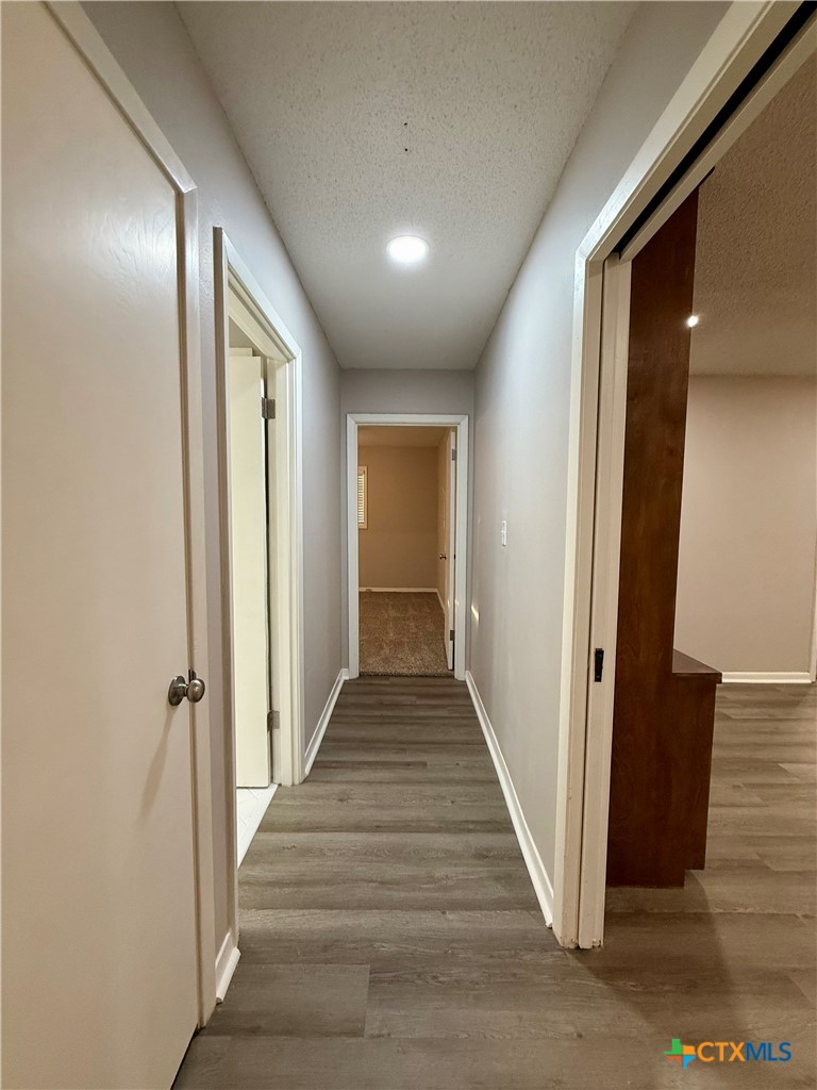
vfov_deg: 102.1
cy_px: 545
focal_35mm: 14
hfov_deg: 85.7
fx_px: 441
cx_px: 408
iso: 320
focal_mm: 2.22
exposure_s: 1/120
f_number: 2.2
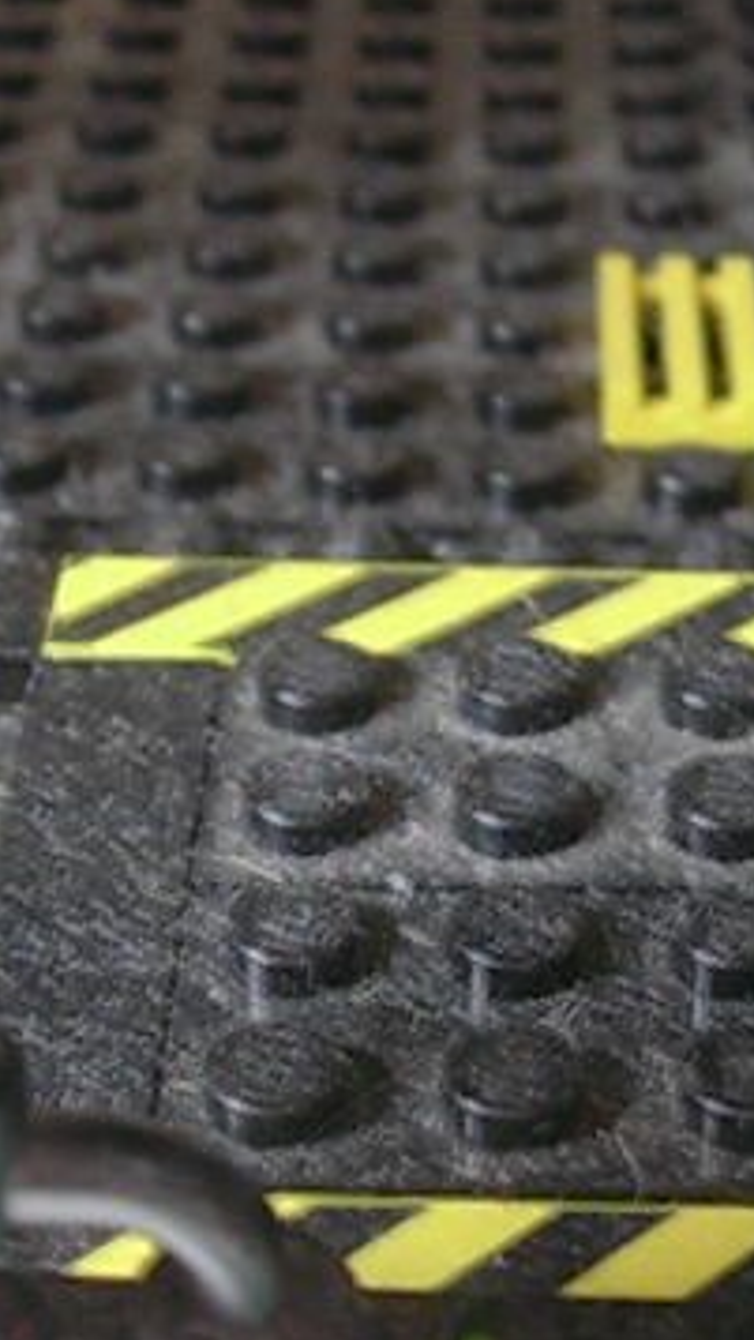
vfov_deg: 24.2
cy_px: 762
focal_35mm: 88
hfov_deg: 13.8
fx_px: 3126
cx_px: 353
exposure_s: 1/4.3
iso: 70
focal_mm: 6.7
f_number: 2.9
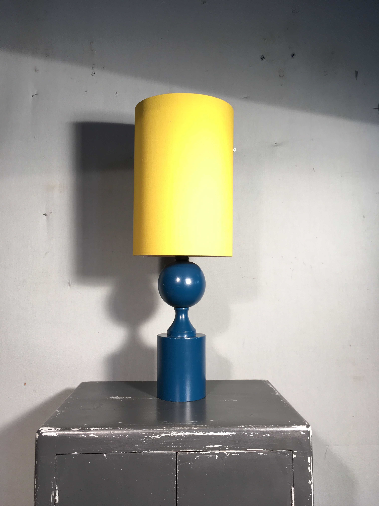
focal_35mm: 29
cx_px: 190
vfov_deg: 61.7
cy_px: 253
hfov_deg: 48.2
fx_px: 423
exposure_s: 1/33
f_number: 2.2
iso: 40
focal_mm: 4.15
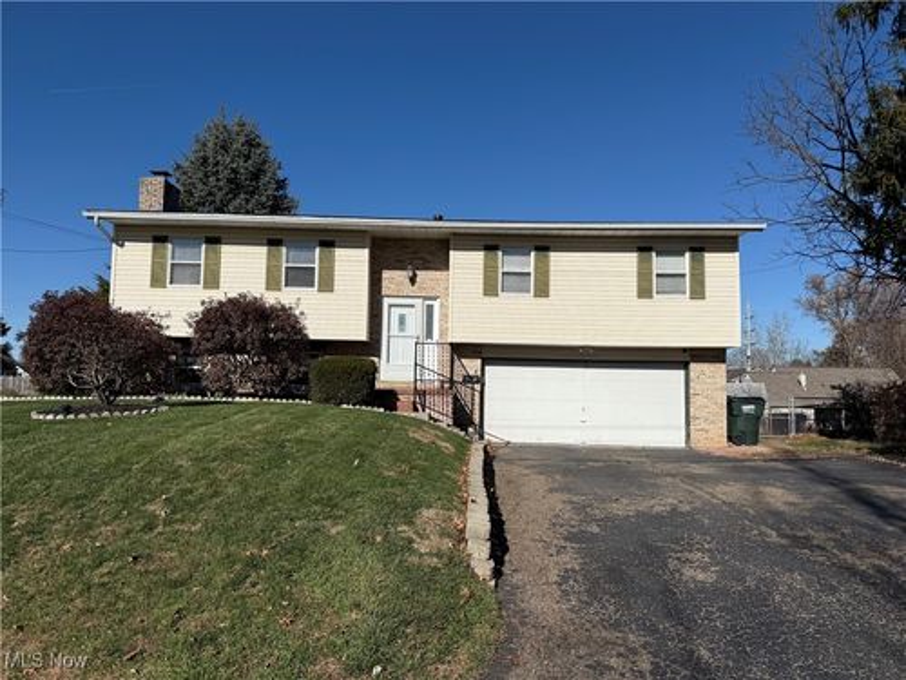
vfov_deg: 56.8
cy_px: 340
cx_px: 453
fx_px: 628
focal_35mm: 24
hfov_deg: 71.6
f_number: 1.78
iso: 80
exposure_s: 1/10309
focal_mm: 6.76
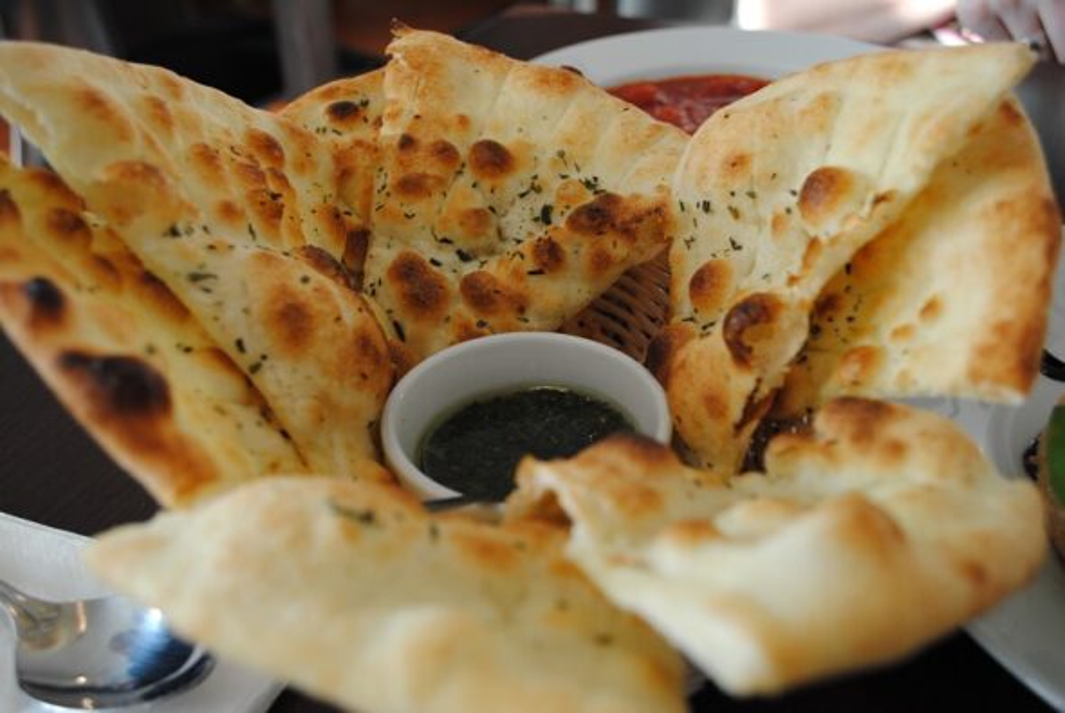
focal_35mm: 39
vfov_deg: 34.3
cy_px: 356
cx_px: 532
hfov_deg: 49.5
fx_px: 1155
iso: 250
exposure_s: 1/60
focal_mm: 26
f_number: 4.2
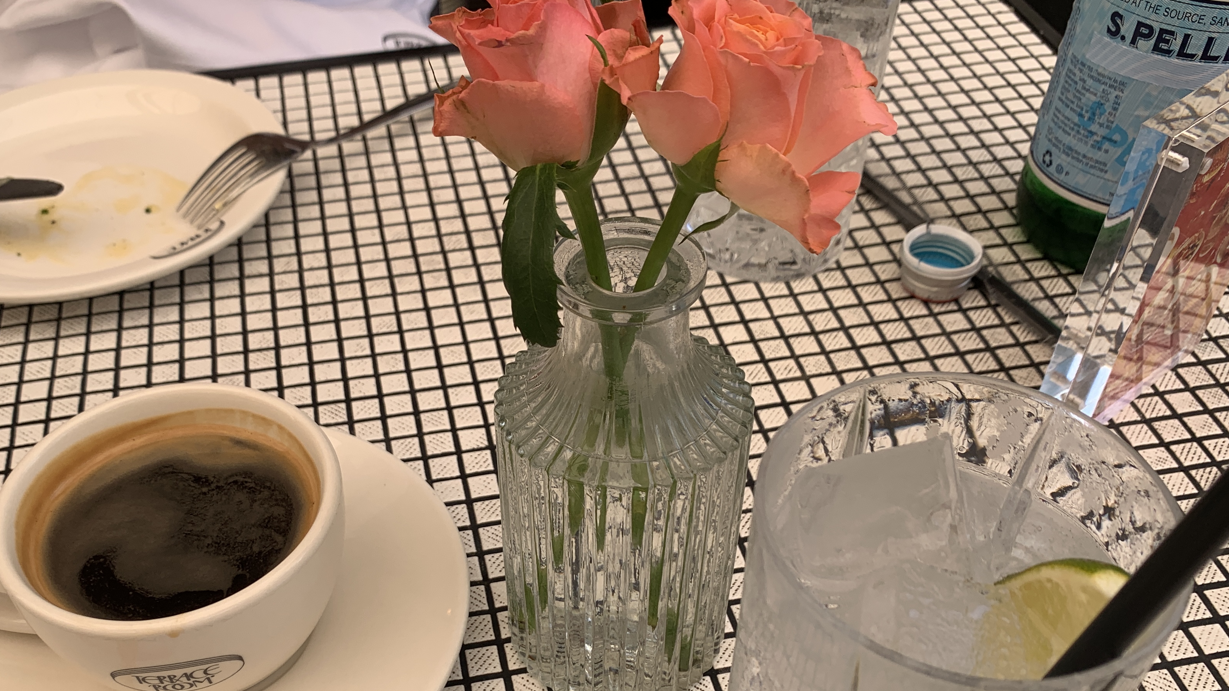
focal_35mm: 36
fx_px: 1173
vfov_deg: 32.4
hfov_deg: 55.0
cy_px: 494
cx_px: 513
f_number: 1.8
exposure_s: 1/683
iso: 25
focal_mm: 4.25
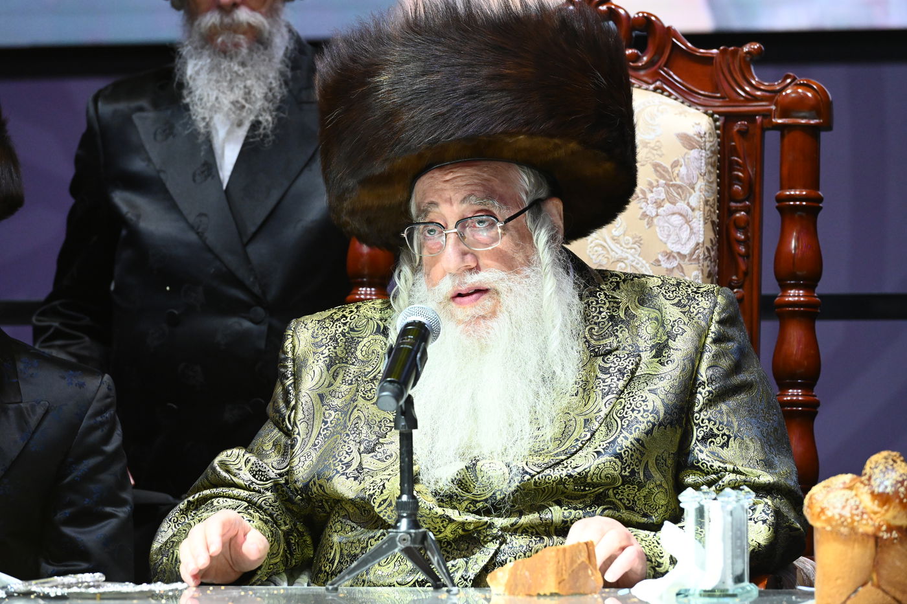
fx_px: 5038
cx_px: 454
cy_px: 302
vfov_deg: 6.9
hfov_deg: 10.3
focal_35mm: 200
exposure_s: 1/125
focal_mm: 200
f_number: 8
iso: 4000
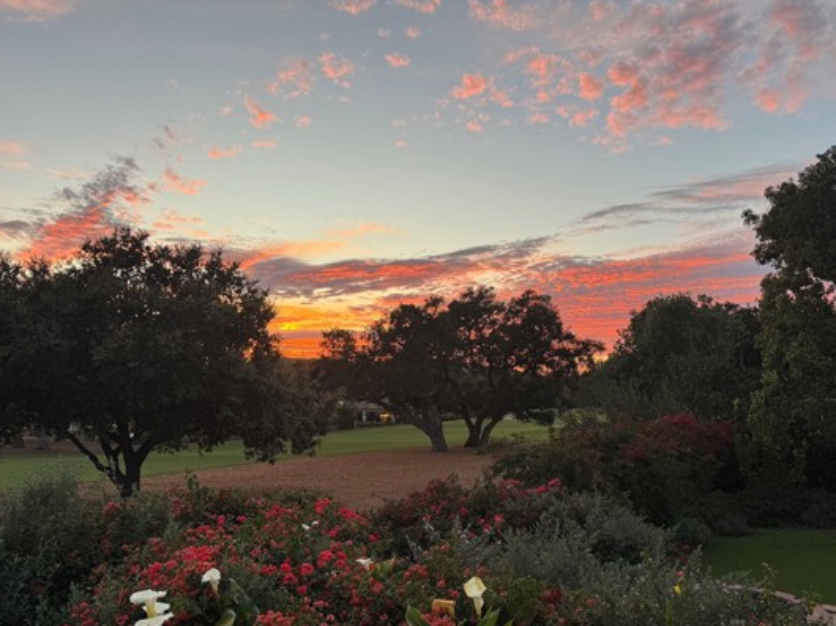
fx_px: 700
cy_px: 374
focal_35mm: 29
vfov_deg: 47.9
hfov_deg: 61.7
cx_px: 435
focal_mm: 6.76
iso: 50
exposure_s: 1/129
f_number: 1.78
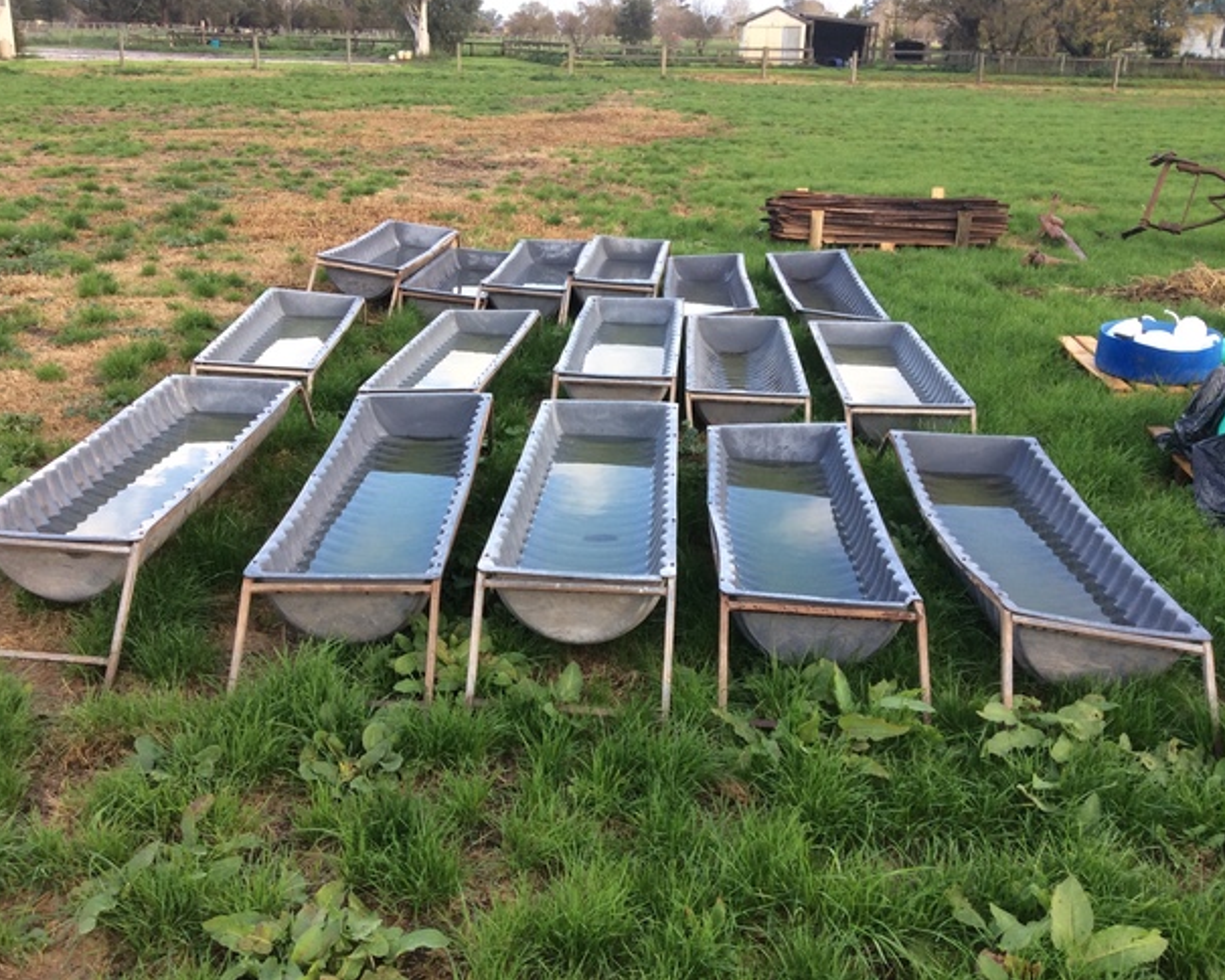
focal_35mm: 34
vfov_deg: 43.4
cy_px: 483
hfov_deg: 52.8
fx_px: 1233
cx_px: 575
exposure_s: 1/116
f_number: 2.4
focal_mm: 3.3
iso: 32
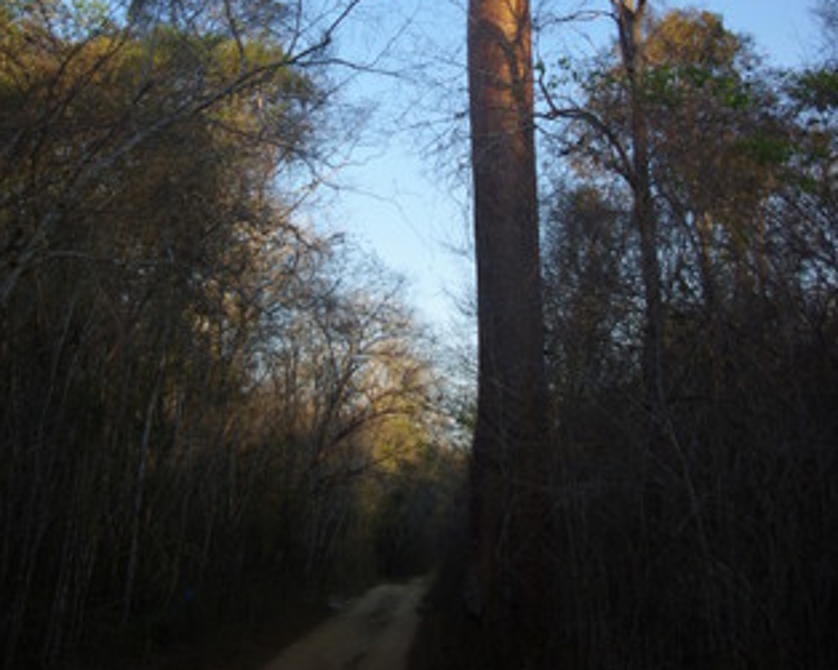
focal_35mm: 56
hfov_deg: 33.6
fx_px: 1388
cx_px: 414
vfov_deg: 26.6
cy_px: 131
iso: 100
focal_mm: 26
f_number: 4
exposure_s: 1/60
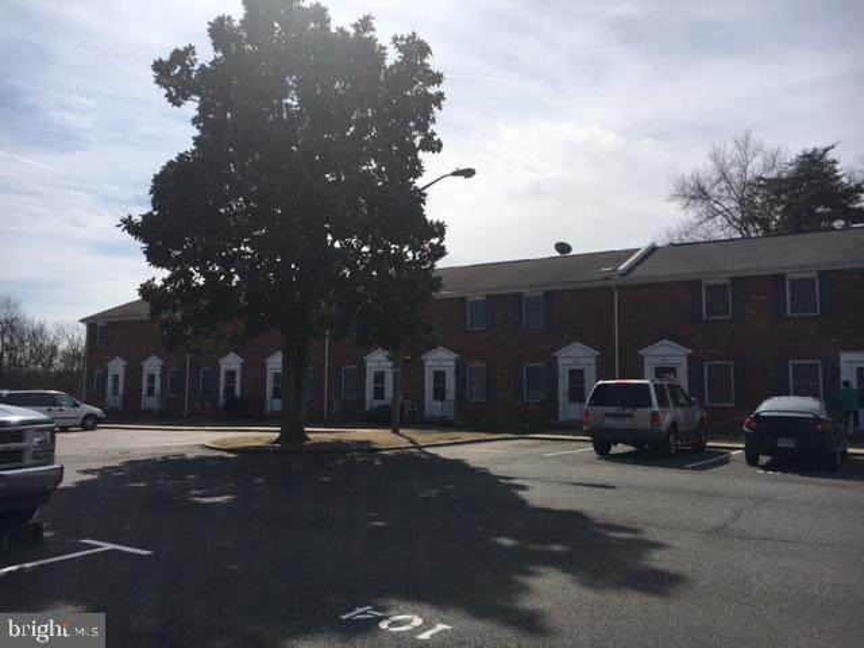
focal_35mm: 29
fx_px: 724
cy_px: 324
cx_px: 432
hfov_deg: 61.7
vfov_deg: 48.2
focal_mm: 4.15
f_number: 2.2
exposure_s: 1/4525
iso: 25
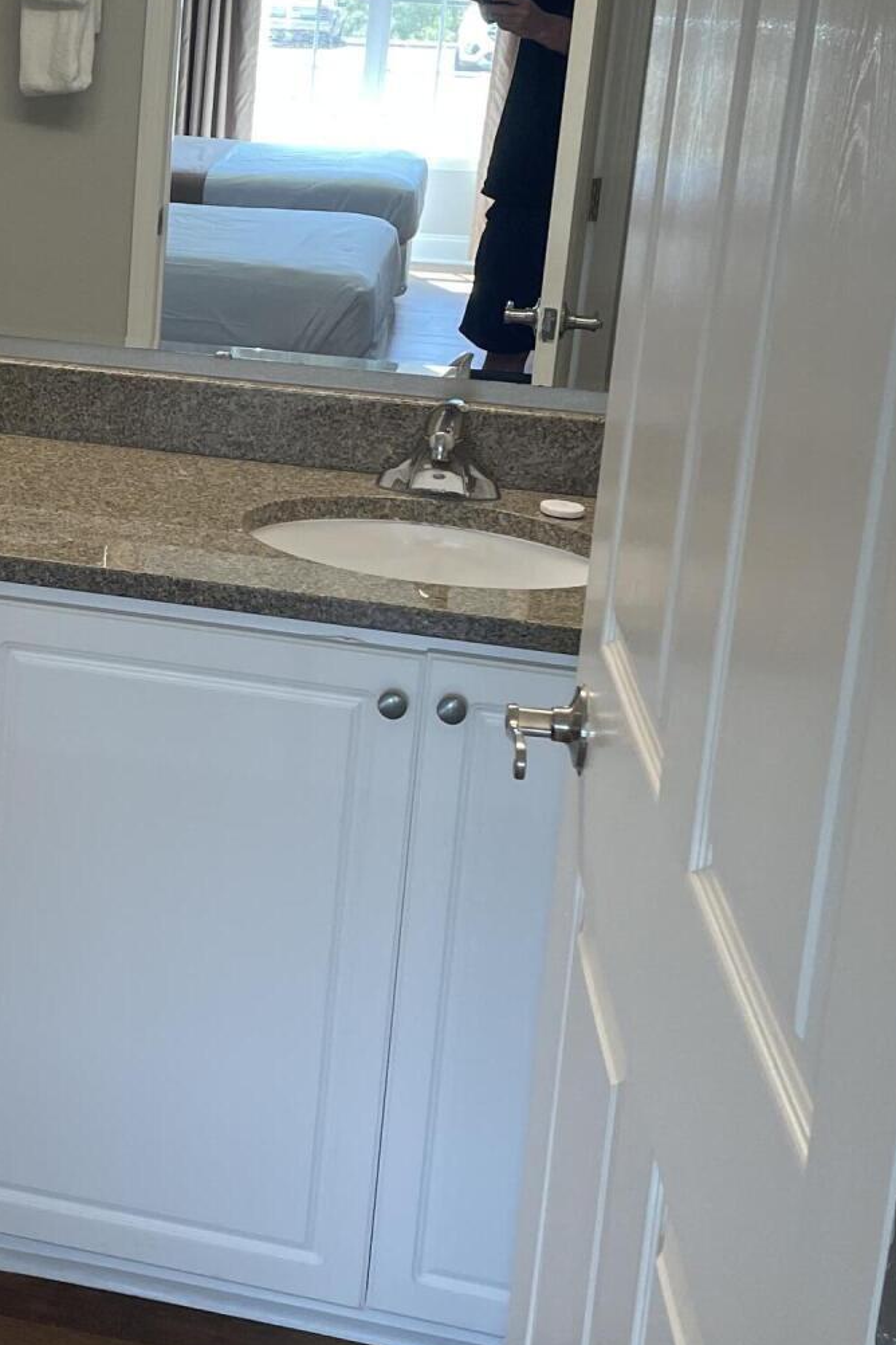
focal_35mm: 54
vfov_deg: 36.3
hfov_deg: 23.7
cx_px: -52
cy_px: 404
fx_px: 2016
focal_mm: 4.2
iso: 125
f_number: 1.6
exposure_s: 1/120
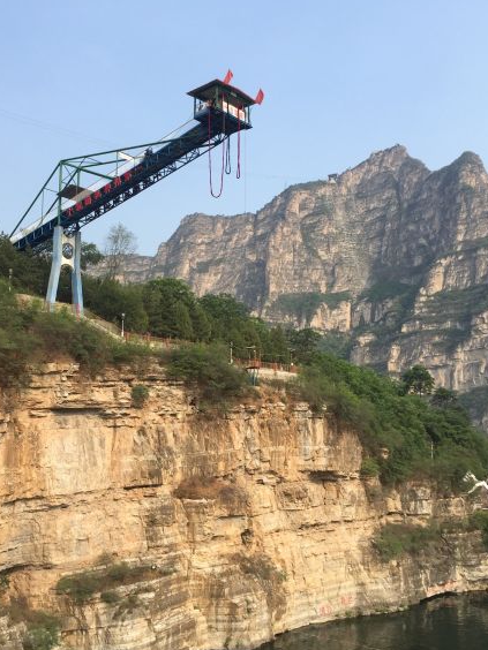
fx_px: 677
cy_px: 338
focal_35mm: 36
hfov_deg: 39.6
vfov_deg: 51.3
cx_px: 206
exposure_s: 1/1099
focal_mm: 4.15
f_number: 2.2
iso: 32
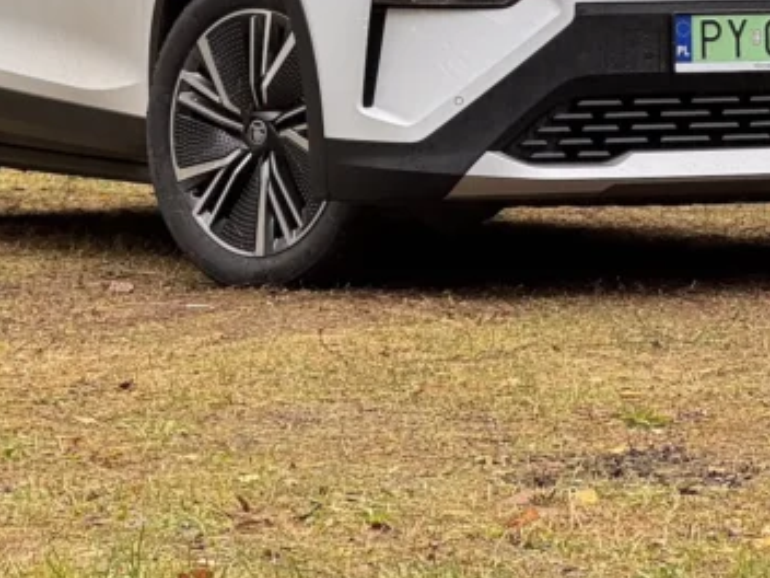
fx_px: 4983
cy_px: -186
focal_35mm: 224
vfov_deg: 6.6
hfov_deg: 8.8
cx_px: 258
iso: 25
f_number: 2.8
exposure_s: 1/113
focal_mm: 9
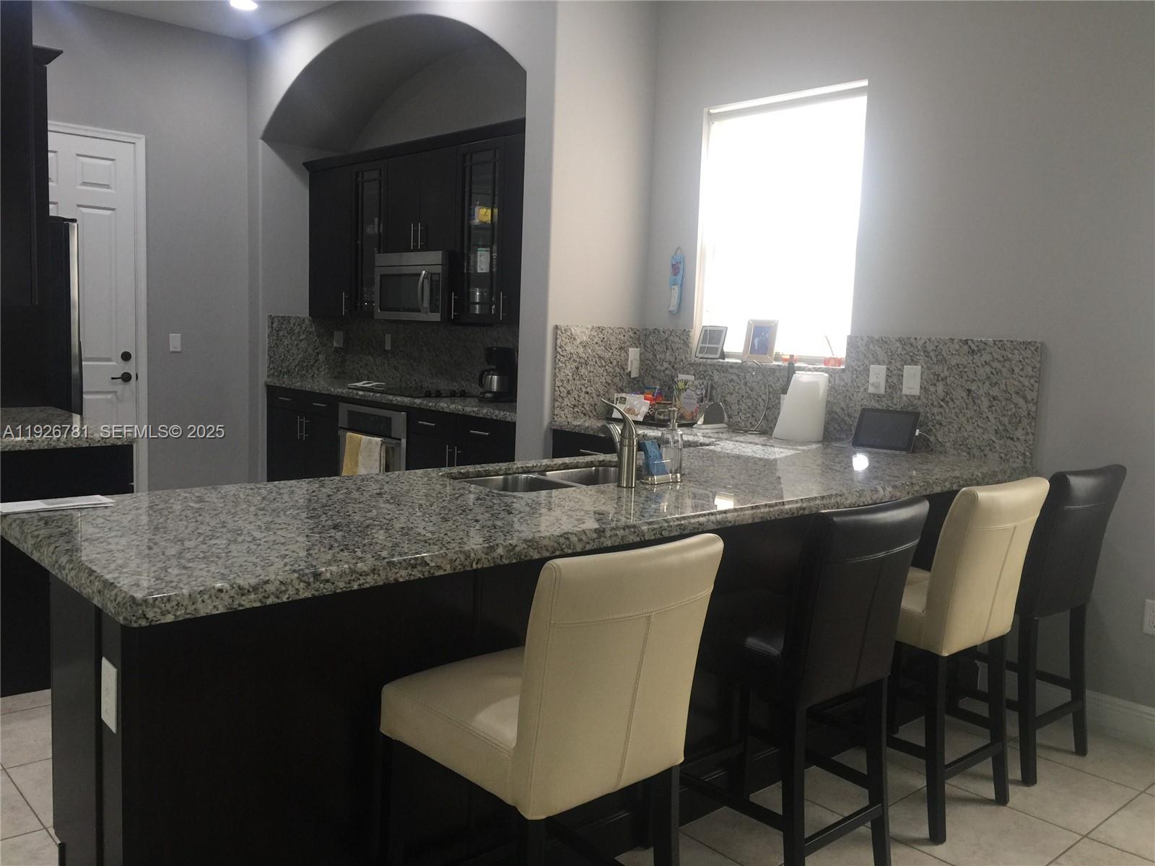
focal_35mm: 29
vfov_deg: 48.2
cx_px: 578
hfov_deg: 61.7
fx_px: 968
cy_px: 433
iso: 40
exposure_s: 1/30
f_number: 2.2
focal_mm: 4.15
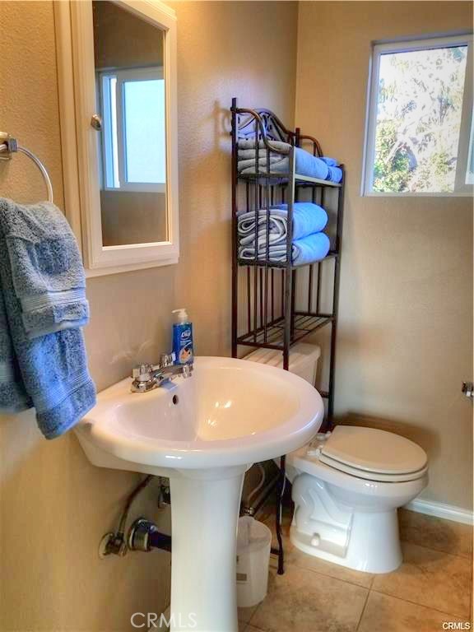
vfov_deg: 67.3
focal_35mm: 26
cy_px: 316
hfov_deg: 53.1
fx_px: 475
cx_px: 237
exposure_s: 1/120
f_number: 1.7
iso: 80
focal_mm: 4.2
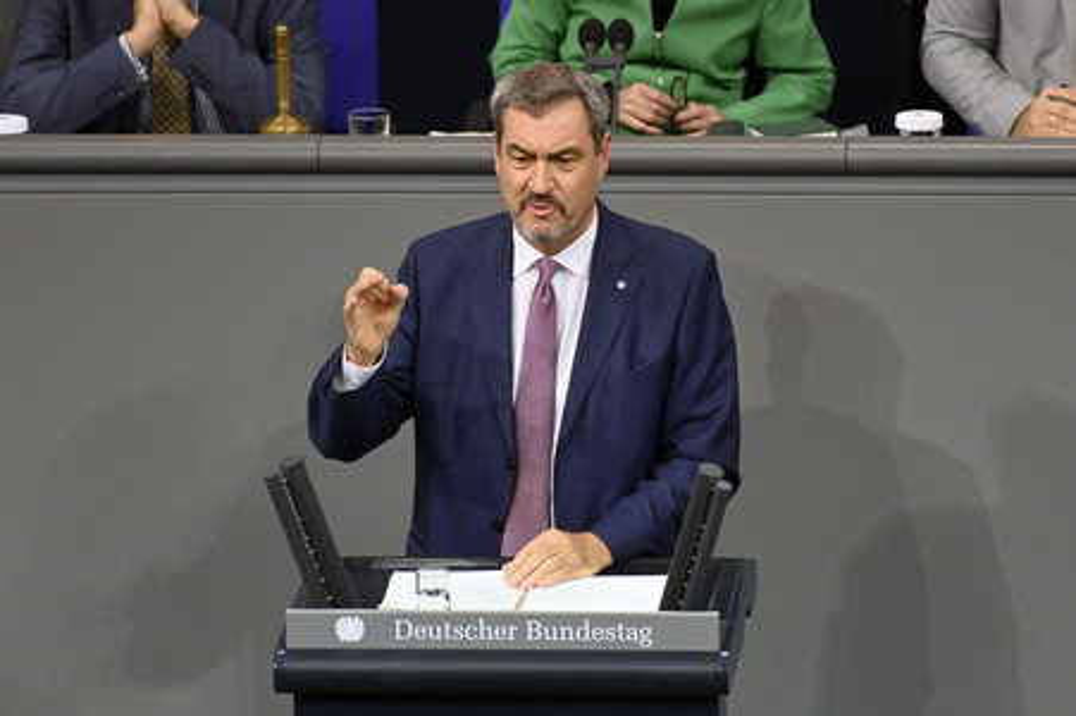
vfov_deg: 2.7
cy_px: 358
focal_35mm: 500
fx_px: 14933
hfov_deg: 4.1
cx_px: 538
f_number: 5.6
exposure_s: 1/400
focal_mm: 500
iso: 10000
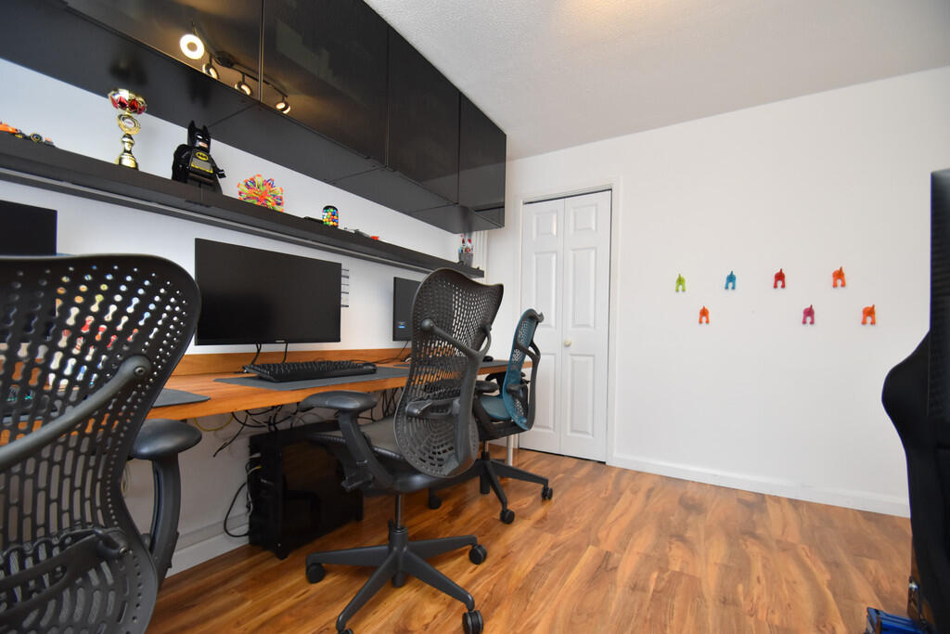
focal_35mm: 15
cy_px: 317
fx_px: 396
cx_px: 475
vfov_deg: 77.3
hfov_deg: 100.4
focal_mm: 10
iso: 1000
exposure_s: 1/125
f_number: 4
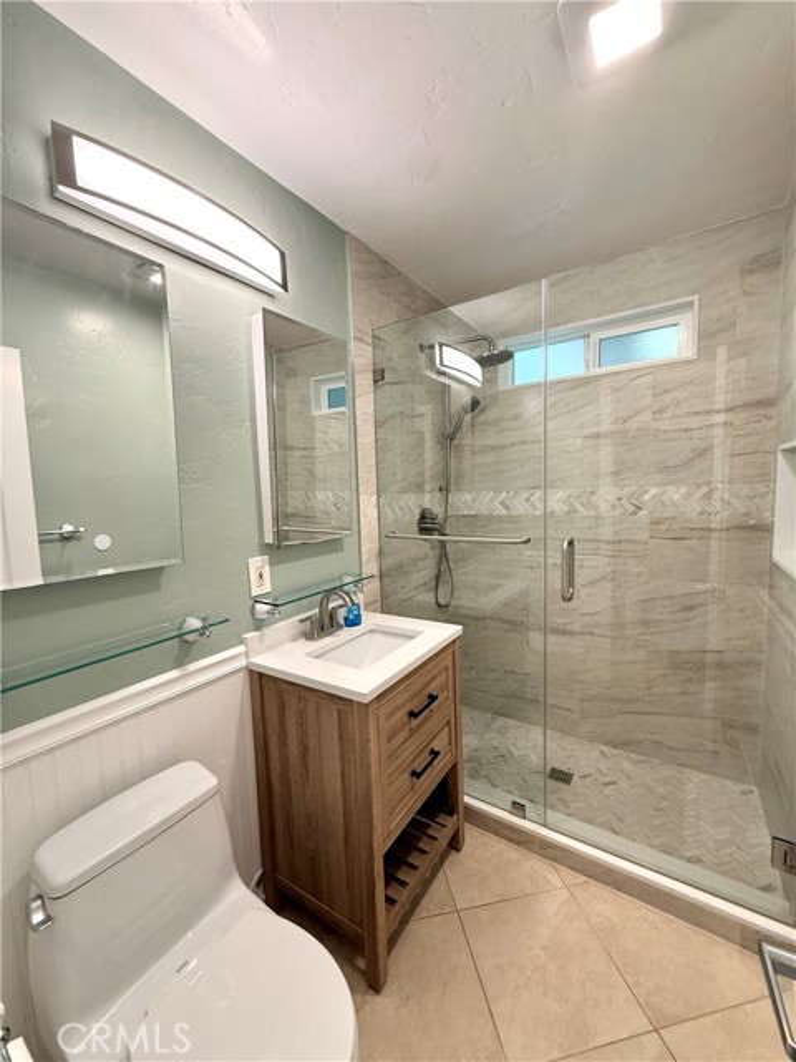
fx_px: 429
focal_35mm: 14
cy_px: 531
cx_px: 398
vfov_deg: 102.1
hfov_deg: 85.7
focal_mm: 2.22
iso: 200
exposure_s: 1/120
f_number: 2.2
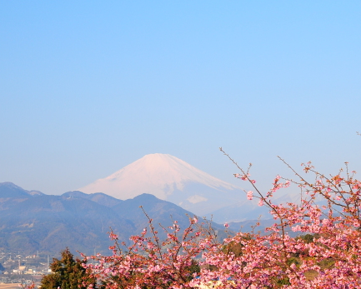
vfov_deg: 16.9
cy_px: 214
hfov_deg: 21.1
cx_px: 184
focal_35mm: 91
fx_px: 971
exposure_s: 1/160
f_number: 6.3
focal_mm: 35
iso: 200
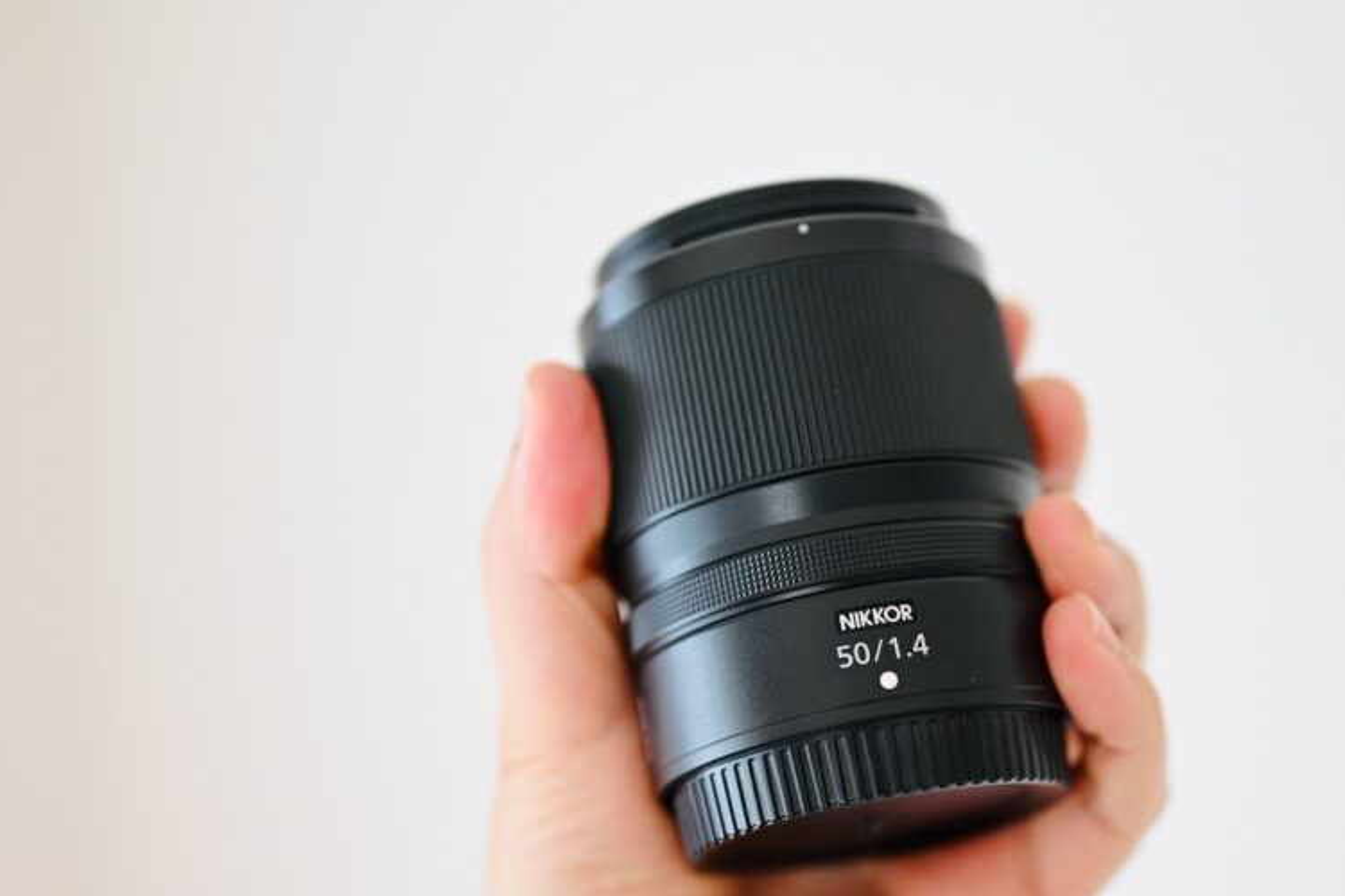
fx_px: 2391
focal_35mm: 64
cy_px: 453
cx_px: 854
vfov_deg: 21.2
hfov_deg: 31.3
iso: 900
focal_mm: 50
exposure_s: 1/100
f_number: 1.8
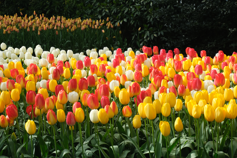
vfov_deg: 20.3
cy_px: 79
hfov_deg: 30.1
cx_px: 118
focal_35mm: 67
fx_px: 441
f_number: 5.6
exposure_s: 1/600
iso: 320
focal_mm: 44.5
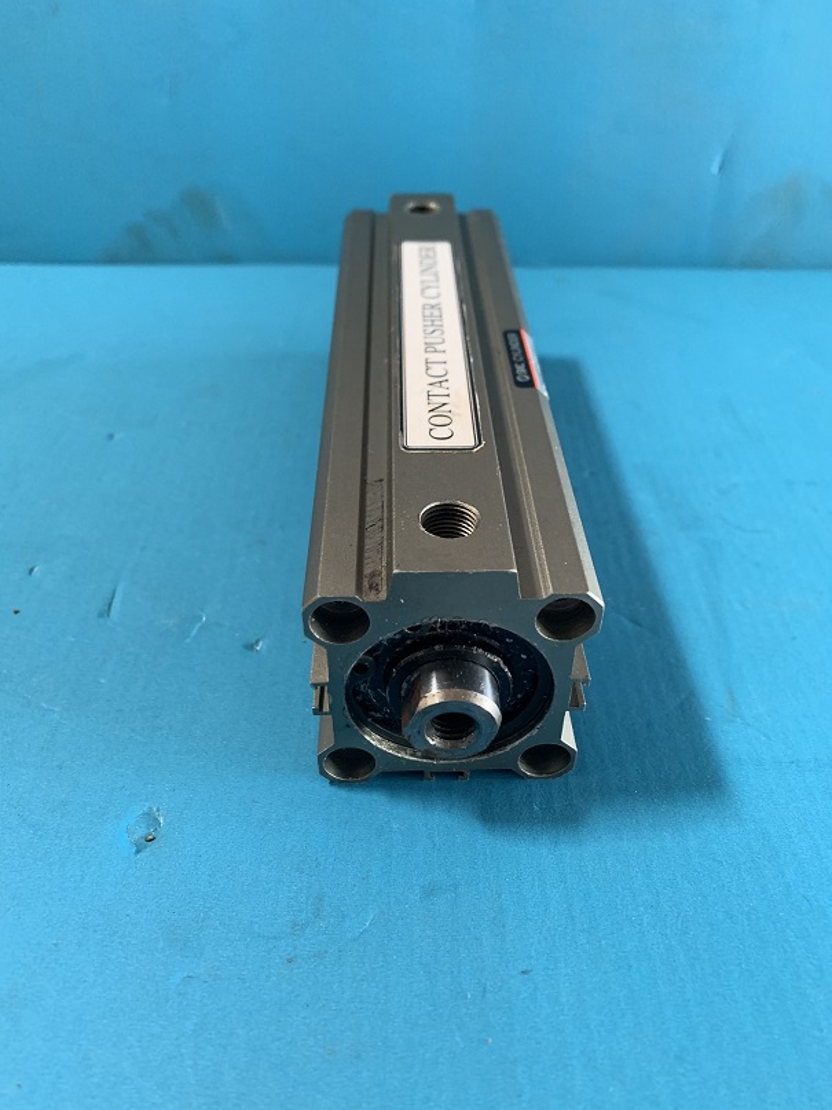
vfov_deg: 67.3
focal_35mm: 26
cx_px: 416
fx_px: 833
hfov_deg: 53.1
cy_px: 555
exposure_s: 1/60
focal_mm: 4.25
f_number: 1.8
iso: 320
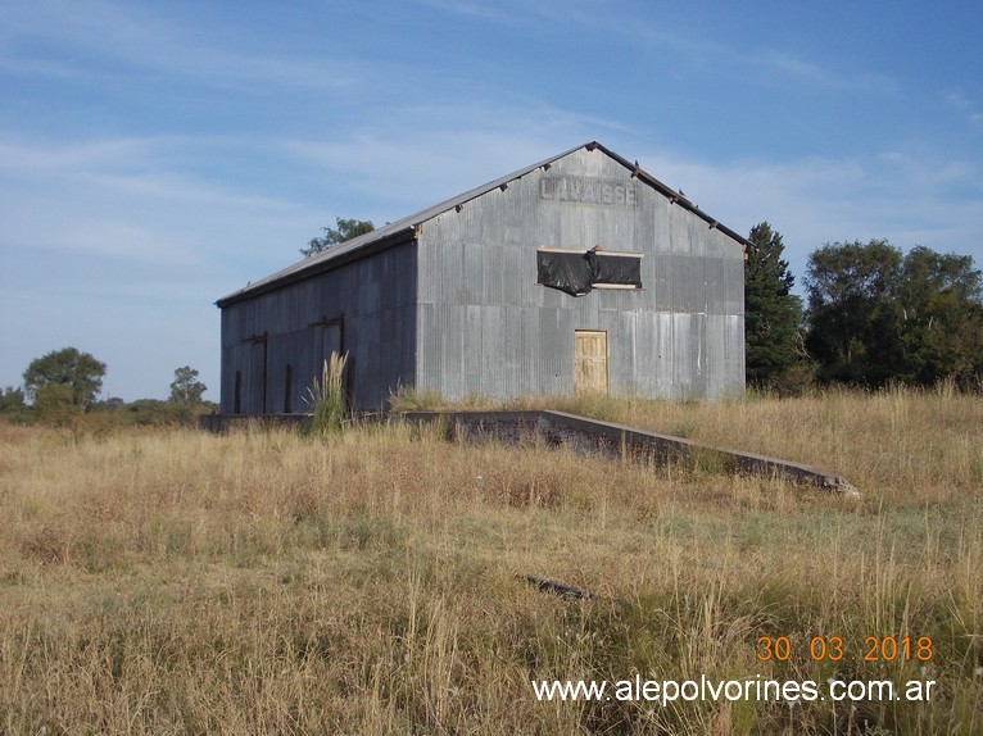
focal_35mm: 51
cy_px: 368
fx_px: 1448
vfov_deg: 28.5
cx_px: 492
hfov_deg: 37.5
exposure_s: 1/250
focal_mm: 7.2
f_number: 7.2
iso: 80
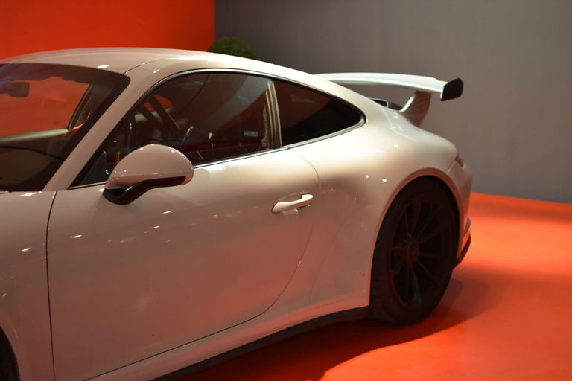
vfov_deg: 25.8
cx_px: 286
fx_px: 834
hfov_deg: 37.9
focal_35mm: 52
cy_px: 190
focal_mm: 35
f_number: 2
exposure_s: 1/60
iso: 800
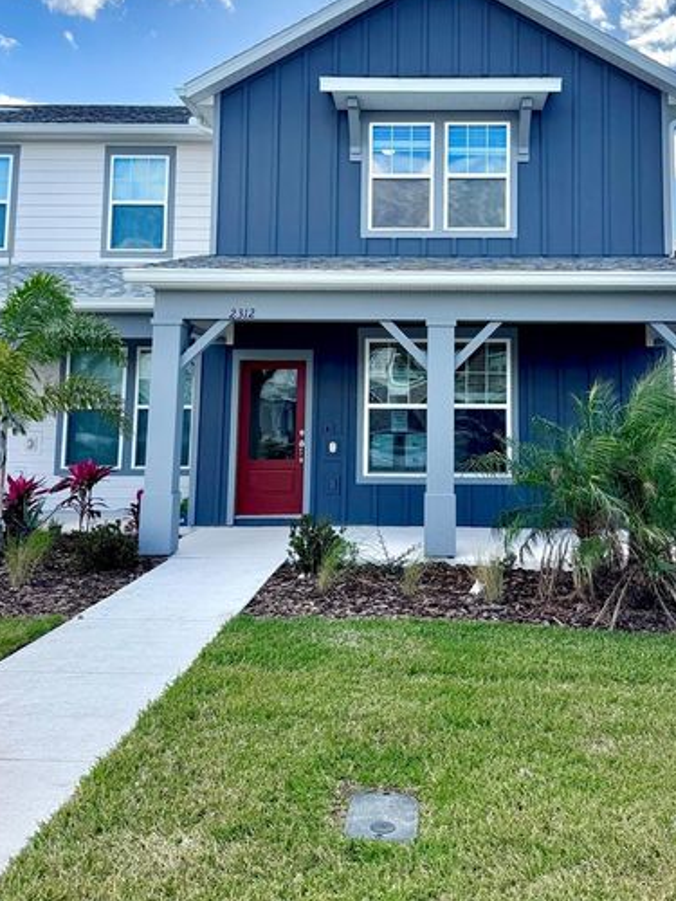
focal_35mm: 32
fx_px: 833
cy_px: 322
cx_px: 416
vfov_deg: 55.9
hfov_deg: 43.9
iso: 80
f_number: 1.78
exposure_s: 1/4608
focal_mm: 6.76
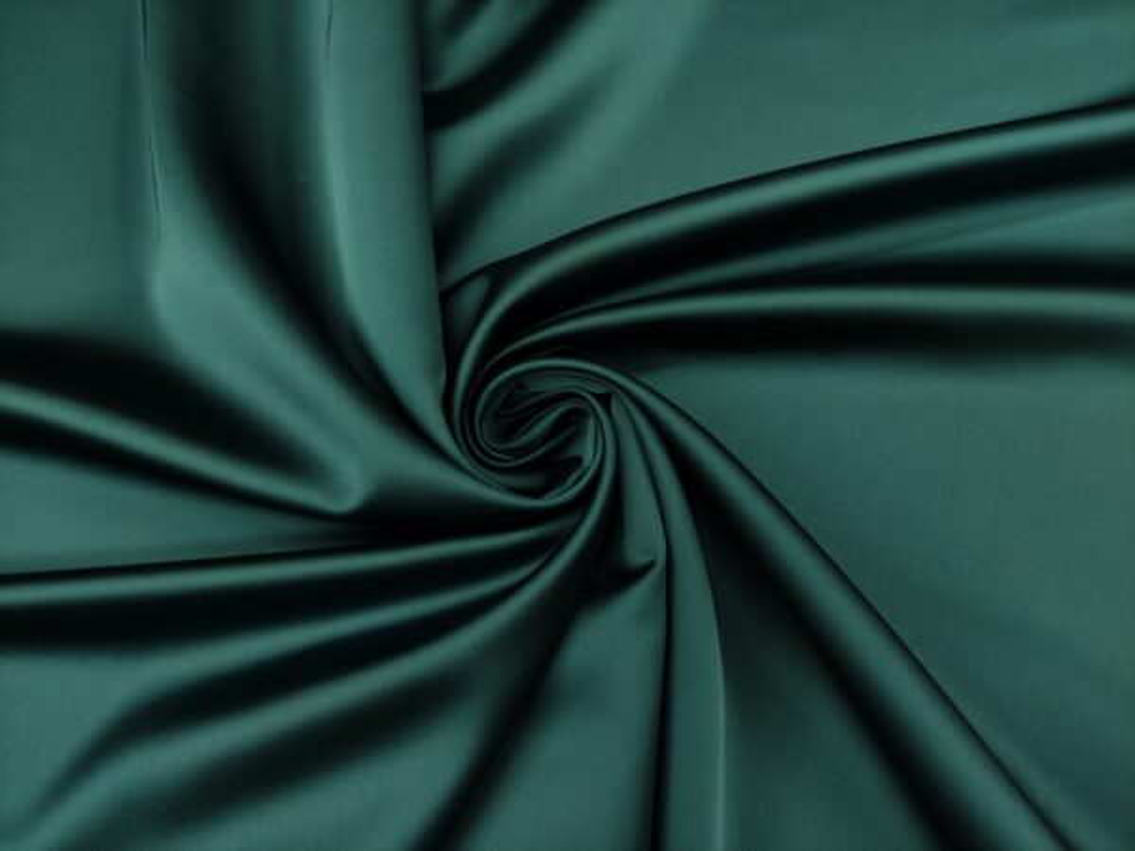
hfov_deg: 69.4
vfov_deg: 54.9
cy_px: 426
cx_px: 568
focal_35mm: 25
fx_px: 820
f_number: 1.89
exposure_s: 1/40
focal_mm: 5.43
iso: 160
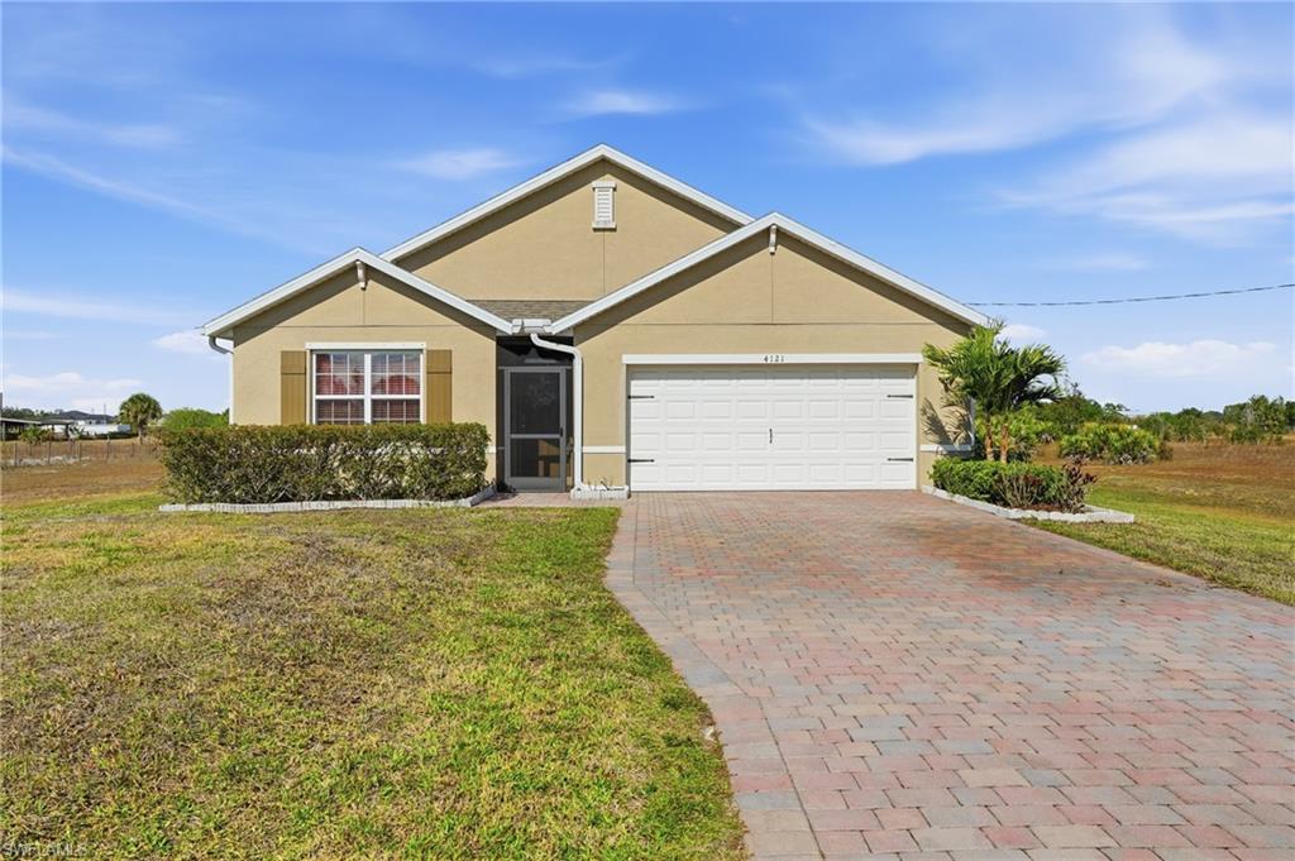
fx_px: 899
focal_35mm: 25
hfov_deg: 71.6
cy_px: 430
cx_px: 648
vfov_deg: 51.2
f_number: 9
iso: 400
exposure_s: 1/8000
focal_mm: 25
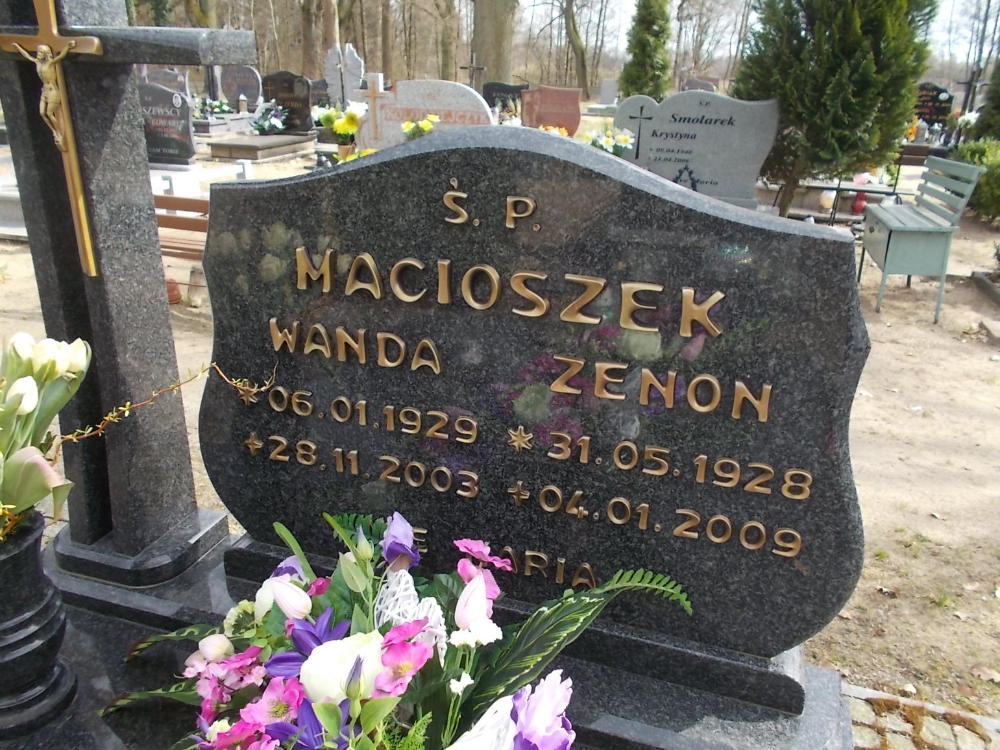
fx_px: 780
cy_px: 381
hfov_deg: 65.3
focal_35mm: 27
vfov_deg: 51.4
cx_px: 503
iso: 80
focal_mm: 4.6
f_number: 3.2
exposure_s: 1/320
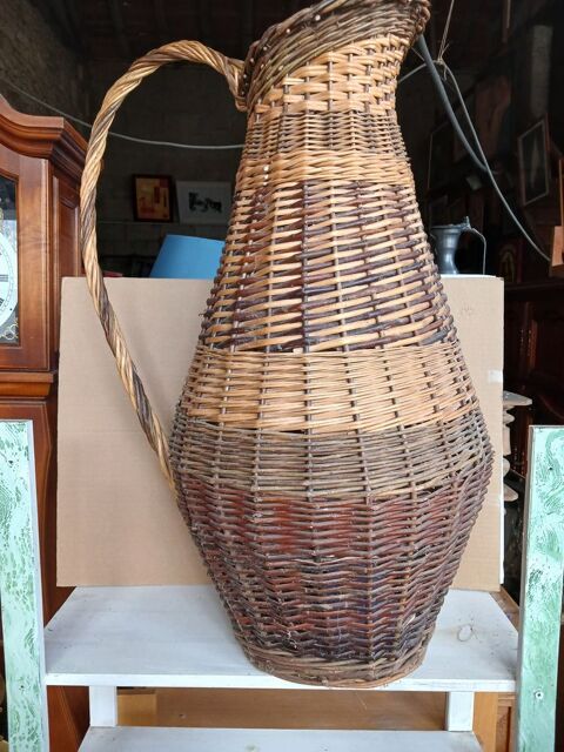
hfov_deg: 51.4
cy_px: 376
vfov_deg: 65.3
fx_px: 587
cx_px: 282
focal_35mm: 27
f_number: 1.8
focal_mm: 4
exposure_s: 1/50
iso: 250
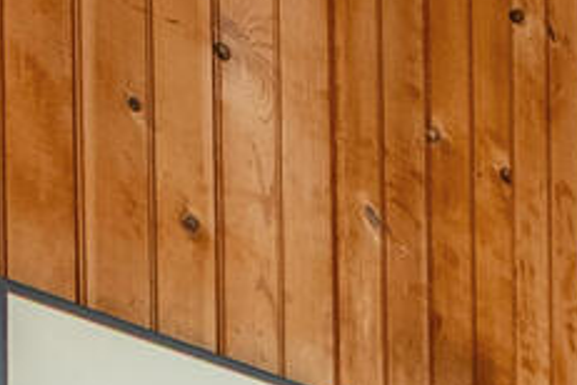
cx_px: 1632
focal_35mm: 98
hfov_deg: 12.2
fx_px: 1571
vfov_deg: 11.6
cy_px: 910
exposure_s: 1/60
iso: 250
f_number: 8
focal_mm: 14
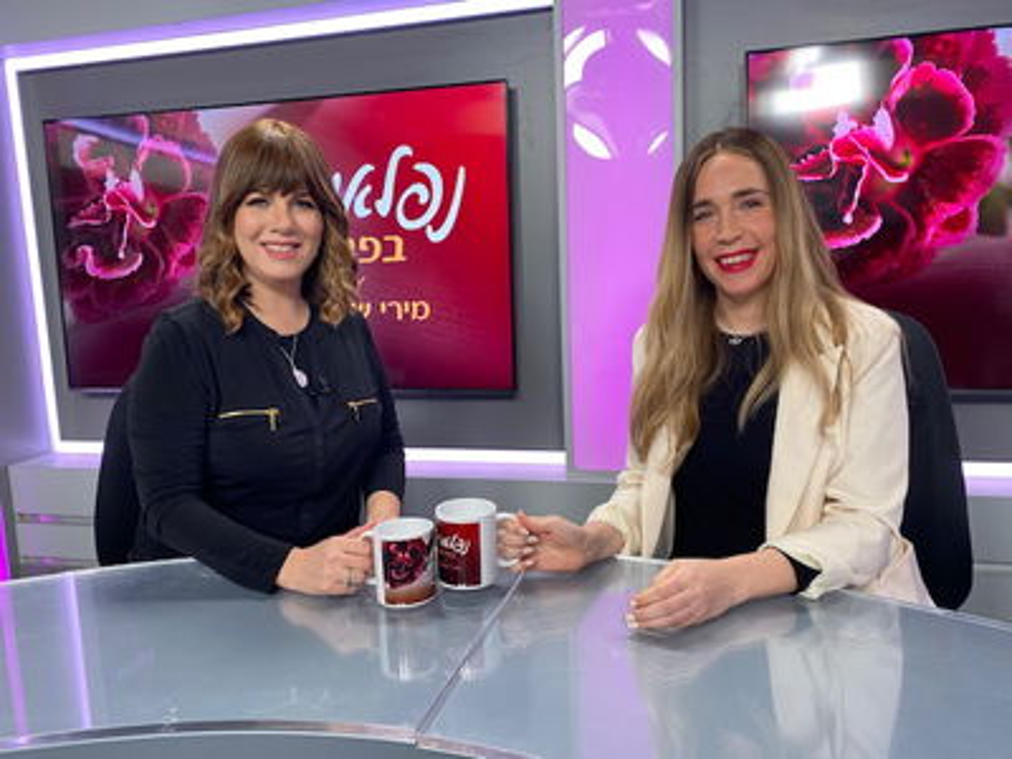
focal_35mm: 26
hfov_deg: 67.3
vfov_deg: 53.1
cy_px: 380
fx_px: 760
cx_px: 506
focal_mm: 4.25
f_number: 1.8
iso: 80
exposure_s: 1/100
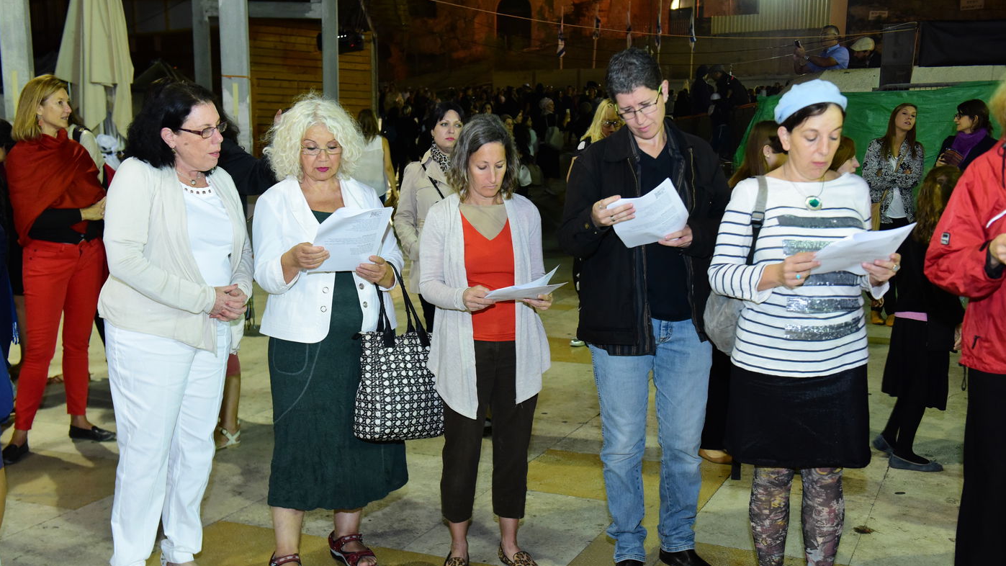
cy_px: 329
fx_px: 1120
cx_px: 503
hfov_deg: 48.4
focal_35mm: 42
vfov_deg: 28.3
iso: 3200
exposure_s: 1/125
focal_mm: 40
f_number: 4.5
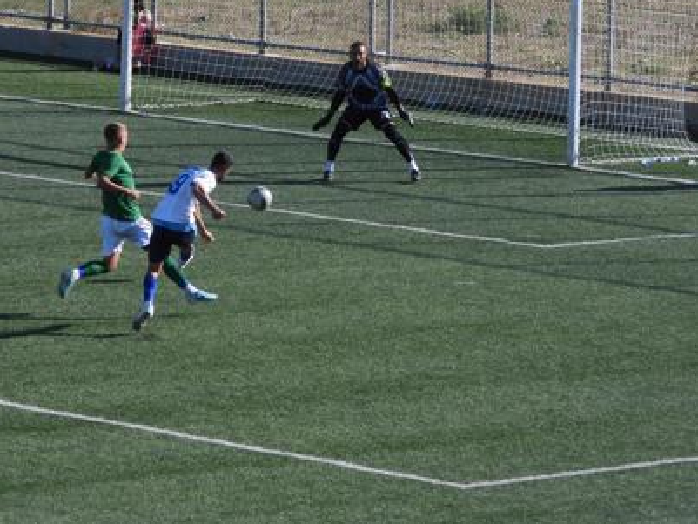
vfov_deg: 4.3
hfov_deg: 5.7
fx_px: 6999
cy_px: 169
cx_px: 292
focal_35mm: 347
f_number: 4.5
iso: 100
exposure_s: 1/640
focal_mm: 45.8
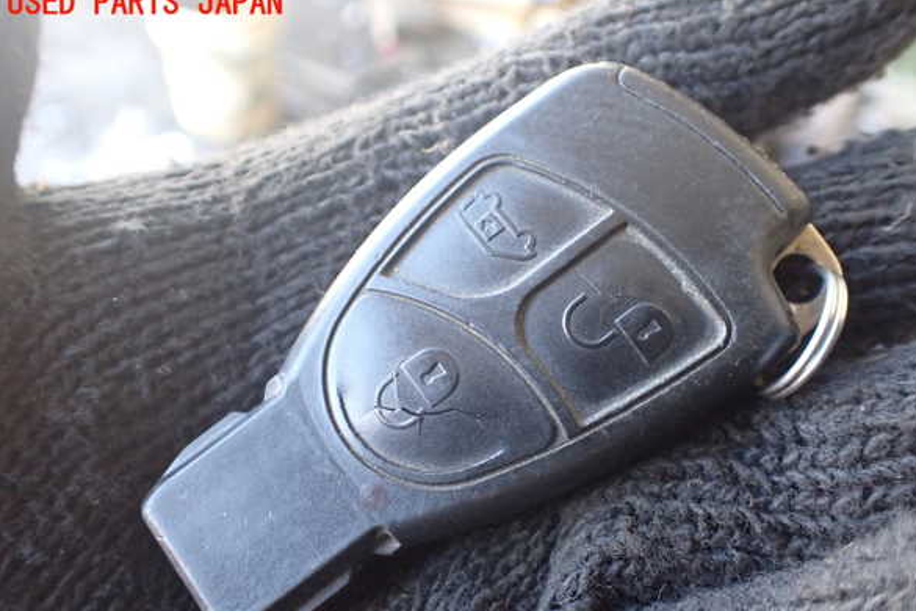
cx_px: 468
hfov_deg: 58.7
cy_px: 337
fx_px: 814
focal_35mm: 32
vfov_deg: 41.1
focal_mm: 5.4
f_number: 2.3
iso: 800
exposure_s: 1/80
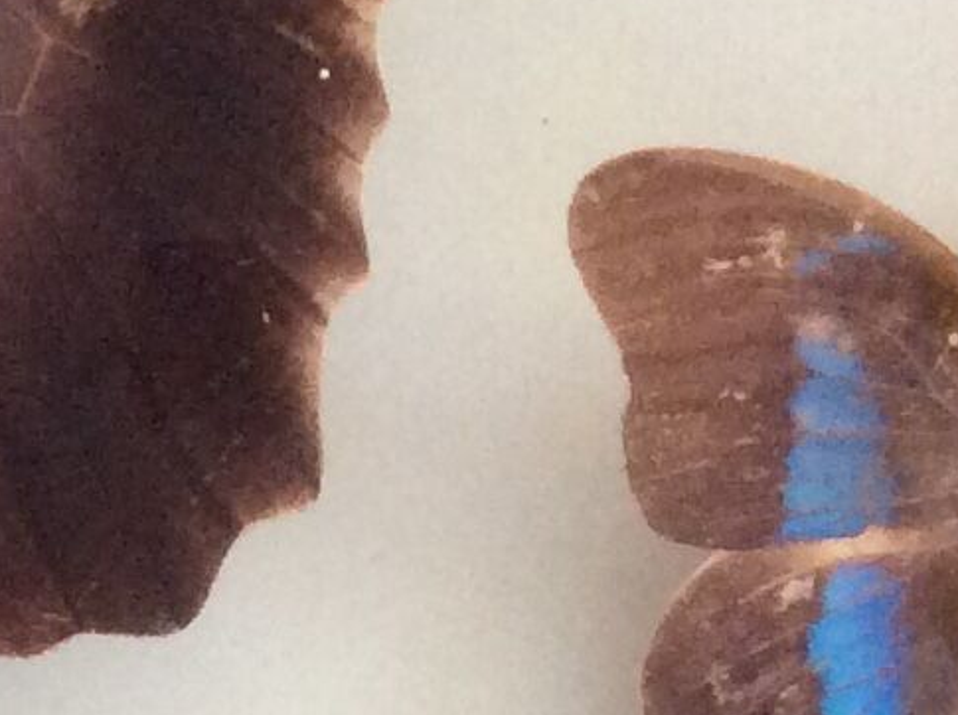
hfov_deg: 11.0
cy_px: 747
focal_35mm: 171
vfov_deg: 8.6
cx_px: -585
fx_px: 4724
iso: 200
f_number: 2.4
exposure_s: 1/25
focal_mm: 3.3
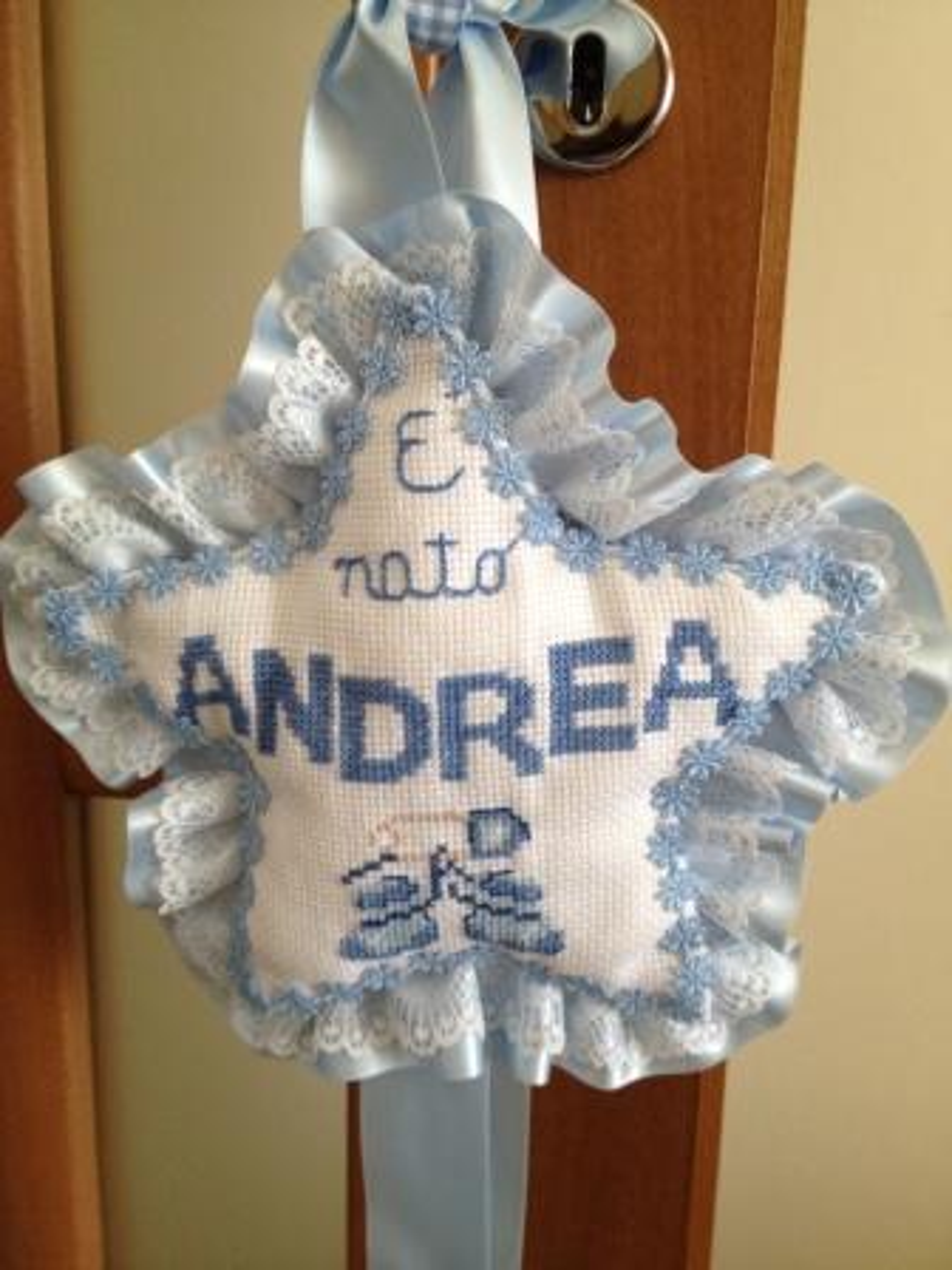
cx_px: 476
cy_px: 635
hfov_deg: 40.7
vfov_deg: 52.6
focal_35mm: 35
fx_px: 1283
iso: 200
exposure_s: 1/20
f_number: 2.4
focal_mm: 4.28
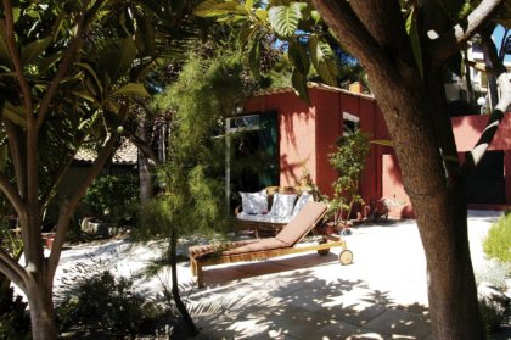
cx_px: 256
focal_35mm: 27
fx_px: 383
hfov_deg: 67.4
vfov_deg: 47.8
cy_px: 170
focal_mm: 18
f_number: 16
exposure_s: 1/60
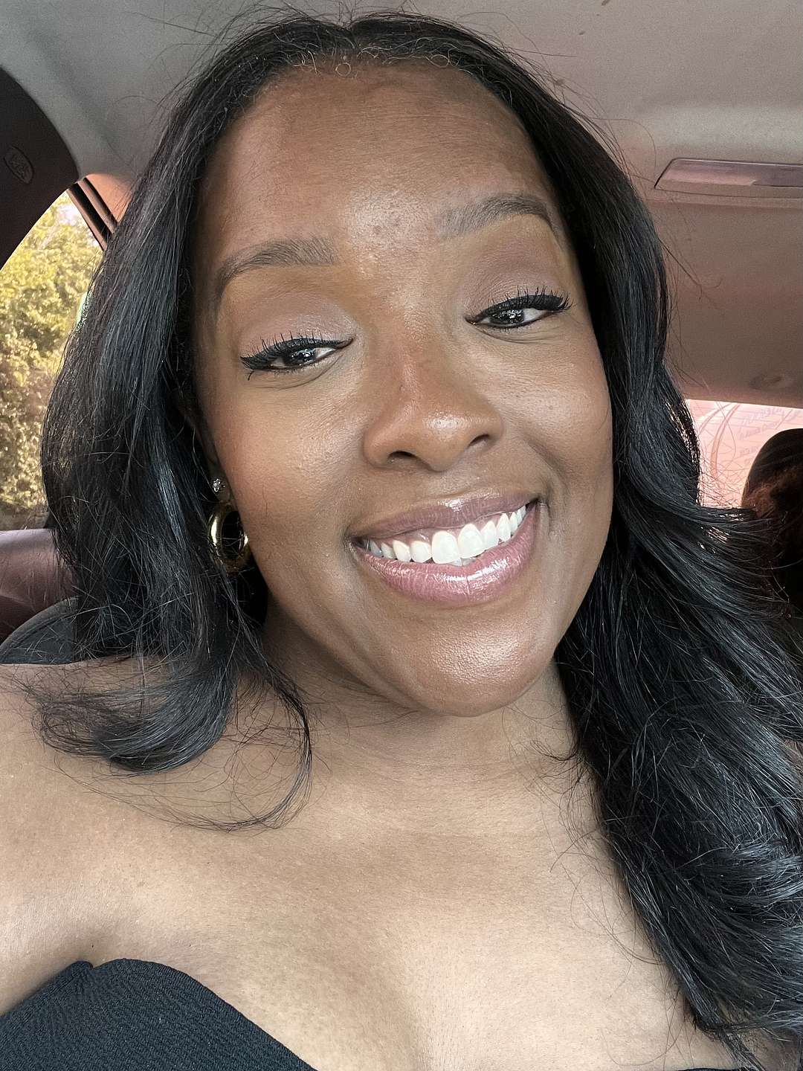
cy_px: 536
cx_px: 402
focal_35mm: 30
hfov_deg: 46.8
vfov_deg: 60.0
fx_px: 928
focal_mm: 2.71
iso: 100
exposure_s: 1/60
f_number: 2.2
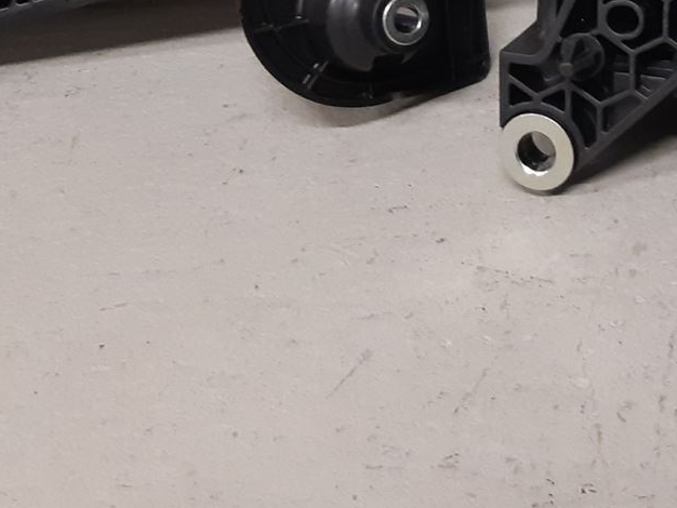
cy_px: -109
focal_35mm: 85
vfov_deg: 16.6
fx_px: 1663
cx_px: 661
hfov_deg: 22.2
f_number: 1.7
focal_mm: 3.93
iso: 200
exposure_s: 1/50
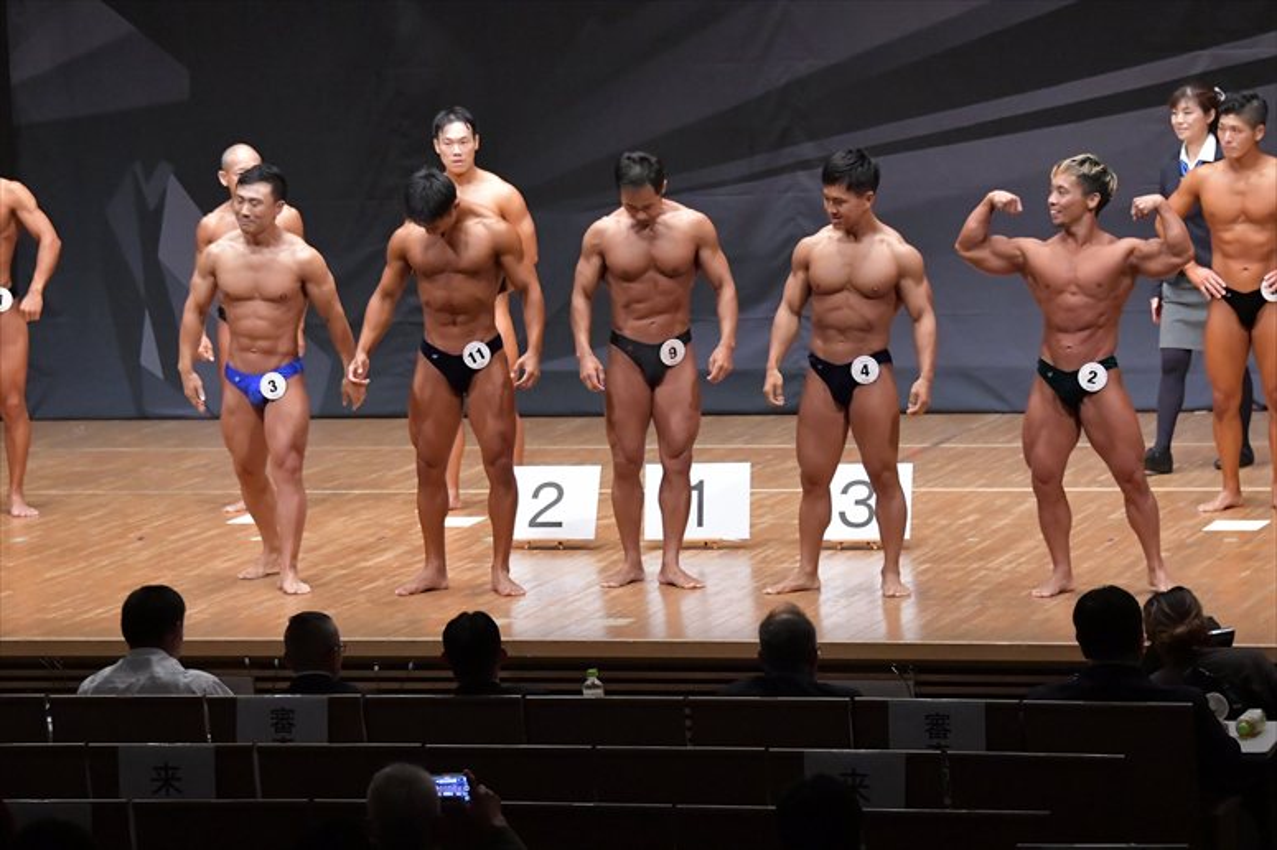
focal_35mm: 157
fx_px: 5566
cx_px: 638
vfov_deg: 8.7
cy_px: 425
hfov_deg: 13.1
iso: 8000
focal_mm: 105
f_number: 5.6
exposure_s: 1/400
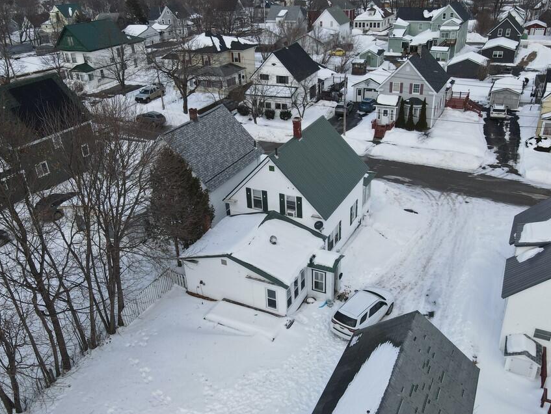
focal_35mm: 29
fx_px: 462
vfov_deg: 48.2
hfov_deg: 61.6
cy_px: 215
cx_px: 275
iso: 100
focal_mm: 4.5
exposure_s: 1/400
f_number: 2.8
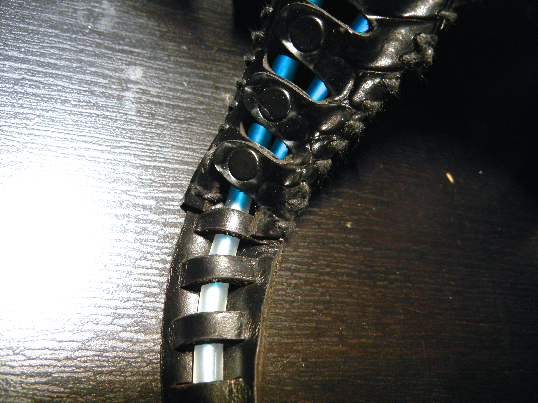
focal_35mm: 30
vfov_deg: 46.8
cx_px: 269
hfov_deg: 60.0
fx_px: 466
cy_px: 202
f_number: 3.5
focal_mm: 5.4
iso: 800
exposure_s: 1/30.6
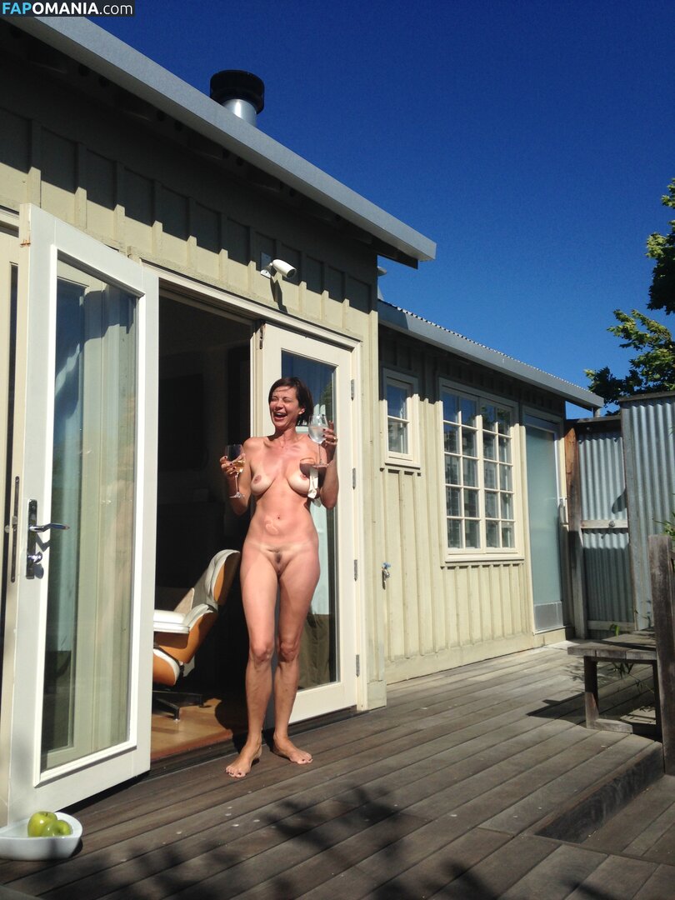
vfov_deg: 55.4
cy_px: 450
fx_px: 858
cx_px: 338
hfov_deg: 42.9
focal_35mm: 33
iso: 50
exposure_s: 1/2857
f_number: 2.4
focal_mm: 4.12
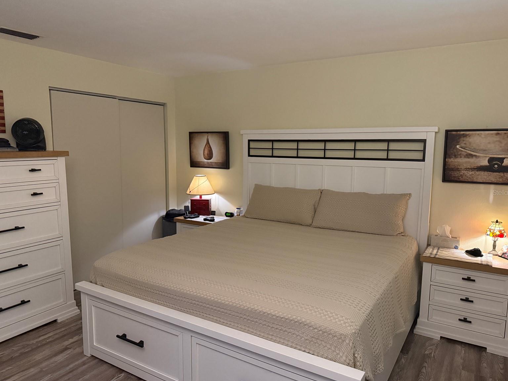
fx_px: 367
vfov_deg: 54.9
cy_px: 192
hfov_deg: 69.4
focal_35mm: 25
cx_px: 259
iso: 1000
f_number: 1.78
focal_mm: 6.76
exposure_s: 1/40
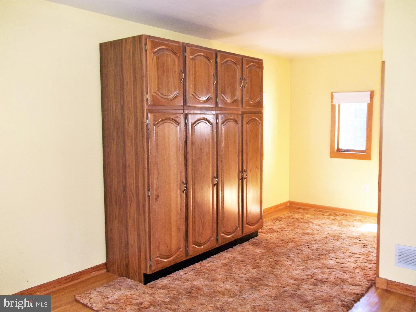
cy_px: 156
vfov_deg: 44.2
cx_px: 208
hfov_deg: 56.8
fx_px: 385
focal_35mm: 32
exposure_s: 1/30
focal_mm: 5.7
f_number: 2.9
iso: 160
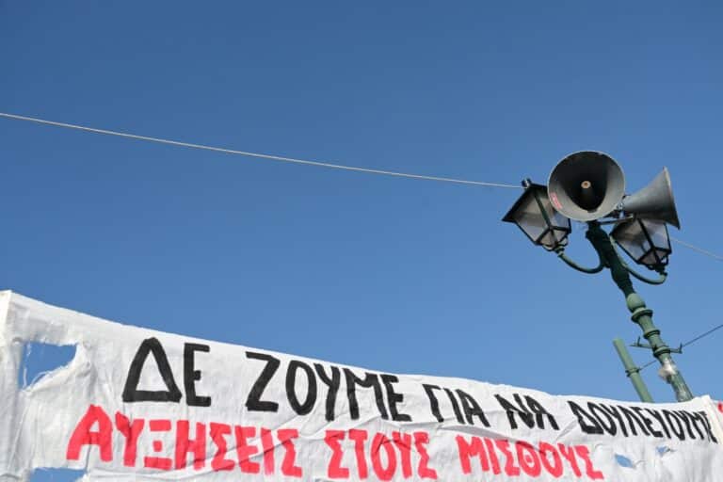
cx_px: 362
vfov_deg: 40.5
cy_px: 241
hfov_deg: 58.0
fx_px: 653
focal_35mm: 32
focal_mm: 32.5
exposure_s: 1/2500
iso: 250
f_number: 4.5
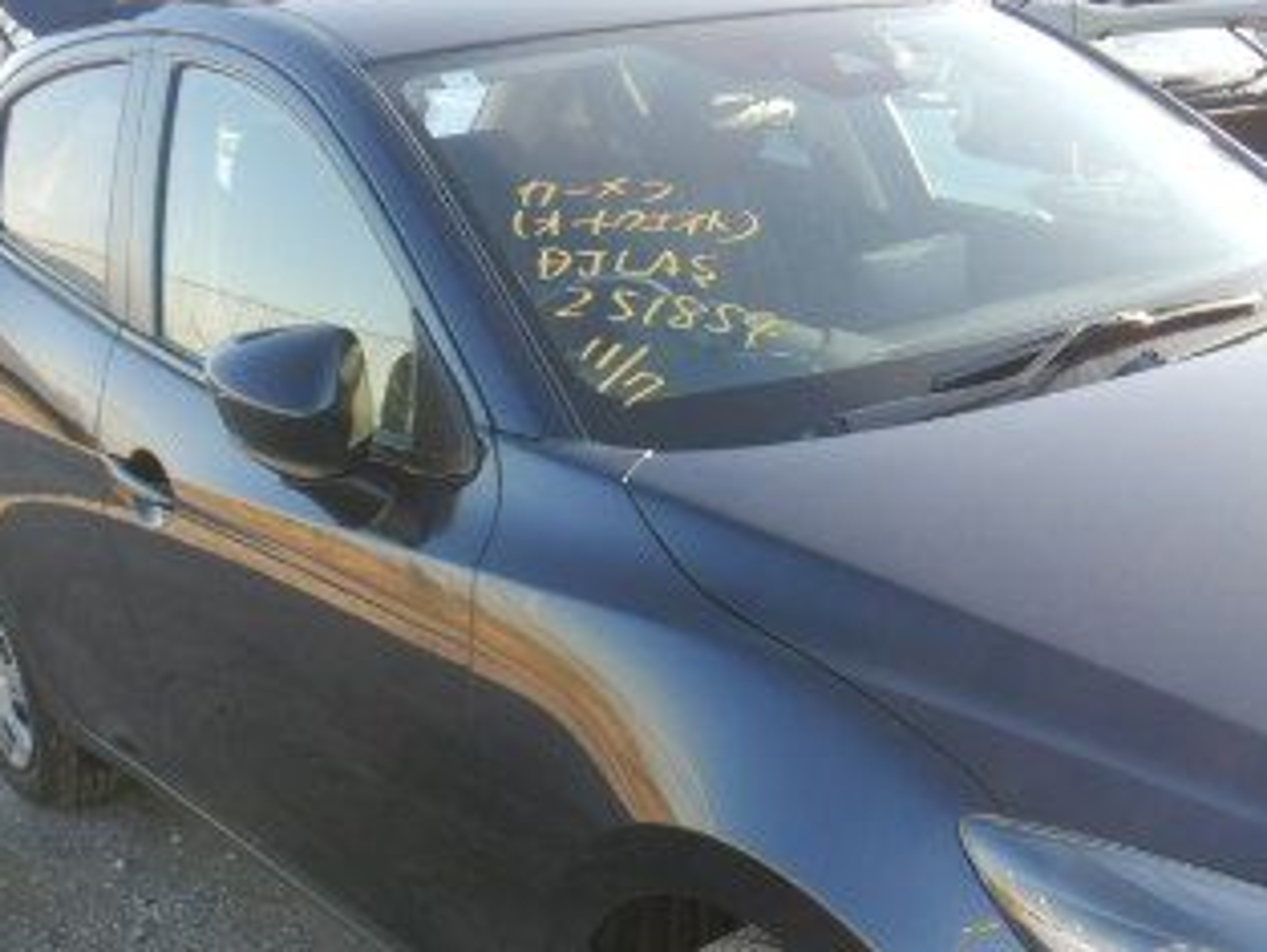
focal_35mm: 49
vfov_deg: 29.3
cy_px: 693
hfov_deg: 37.4
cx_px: 1024
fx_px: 1794
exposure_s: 1/250
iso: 125
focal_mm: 4.3
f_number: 2.8
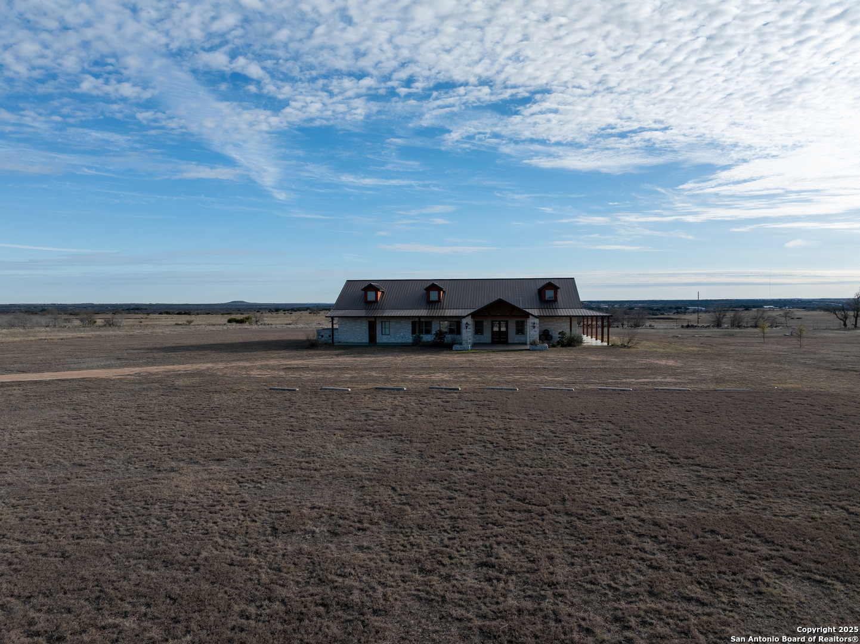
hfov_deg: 71.6
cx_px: 430
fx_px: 596
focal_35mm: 24
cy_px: 322
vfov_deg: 56.8
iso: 200
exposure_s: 1/2500
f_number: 2.8
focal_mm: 12.29
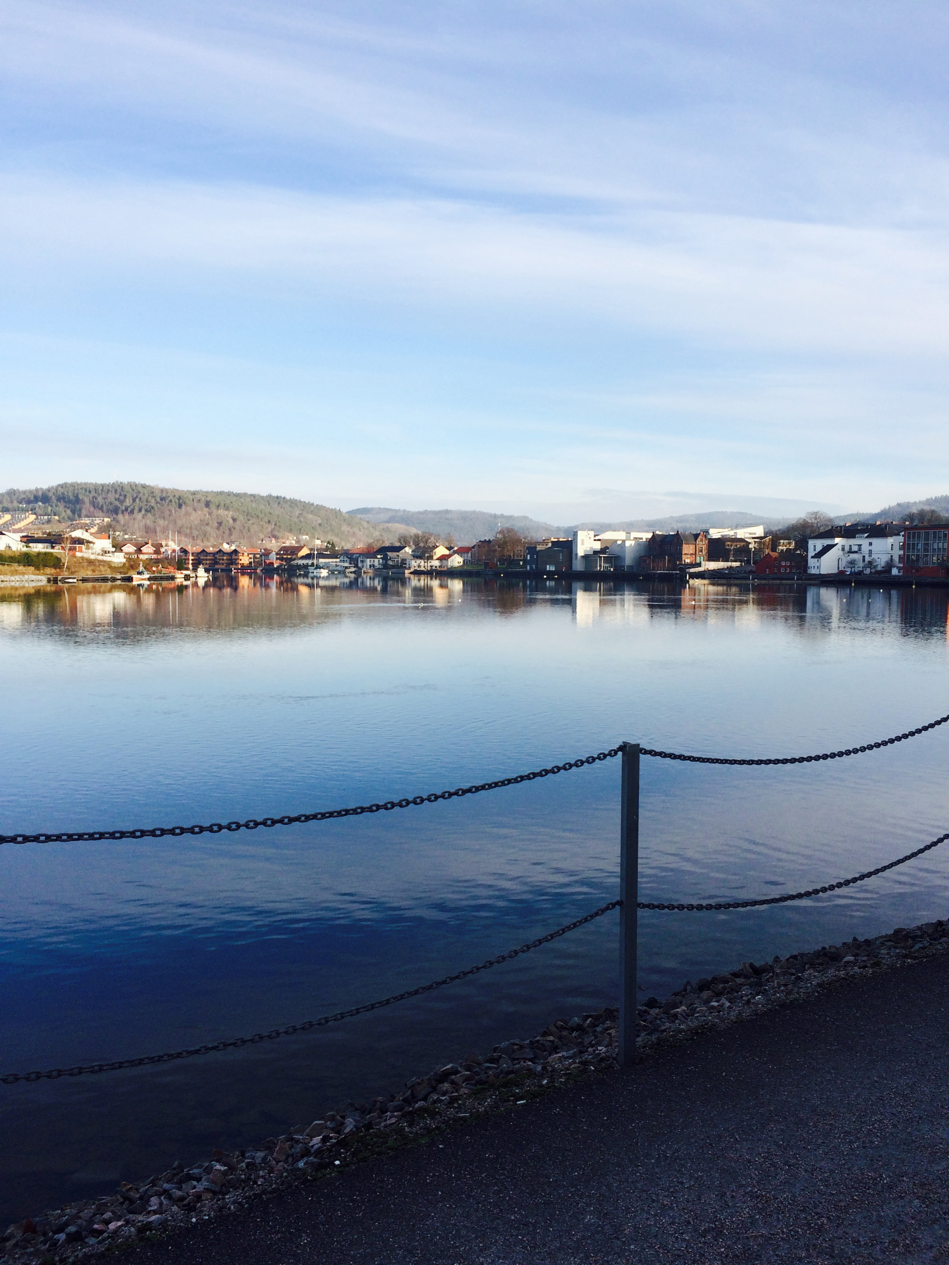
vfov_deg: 61.7
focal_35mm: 29
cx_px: 474
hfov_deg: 48.2
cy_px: 632
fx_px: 1060
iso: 32
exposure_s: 1/1140
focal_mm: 4.15
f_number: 2.2
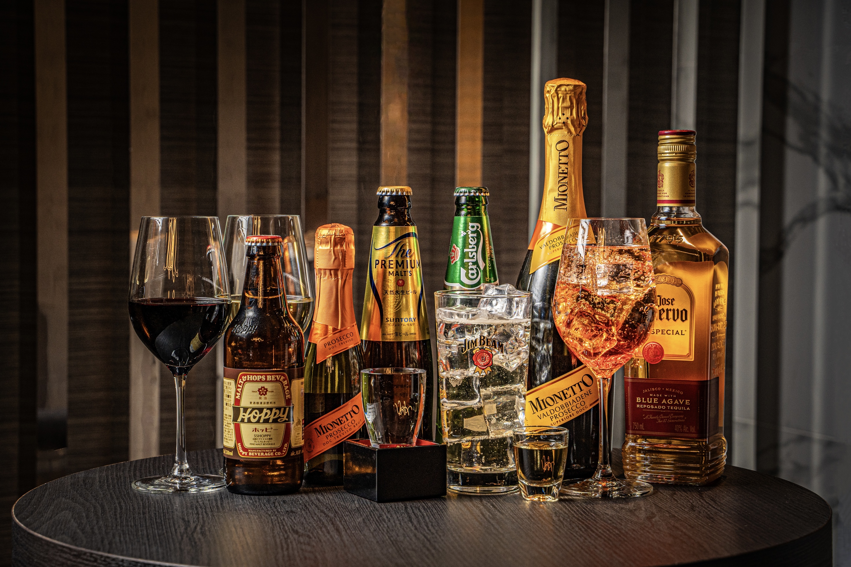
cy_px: 284
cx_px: 426
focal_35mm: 75
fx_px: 1773
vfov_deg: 18.2
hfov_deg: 27.0
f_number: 9
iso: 800
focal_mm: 75
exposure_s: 1/60
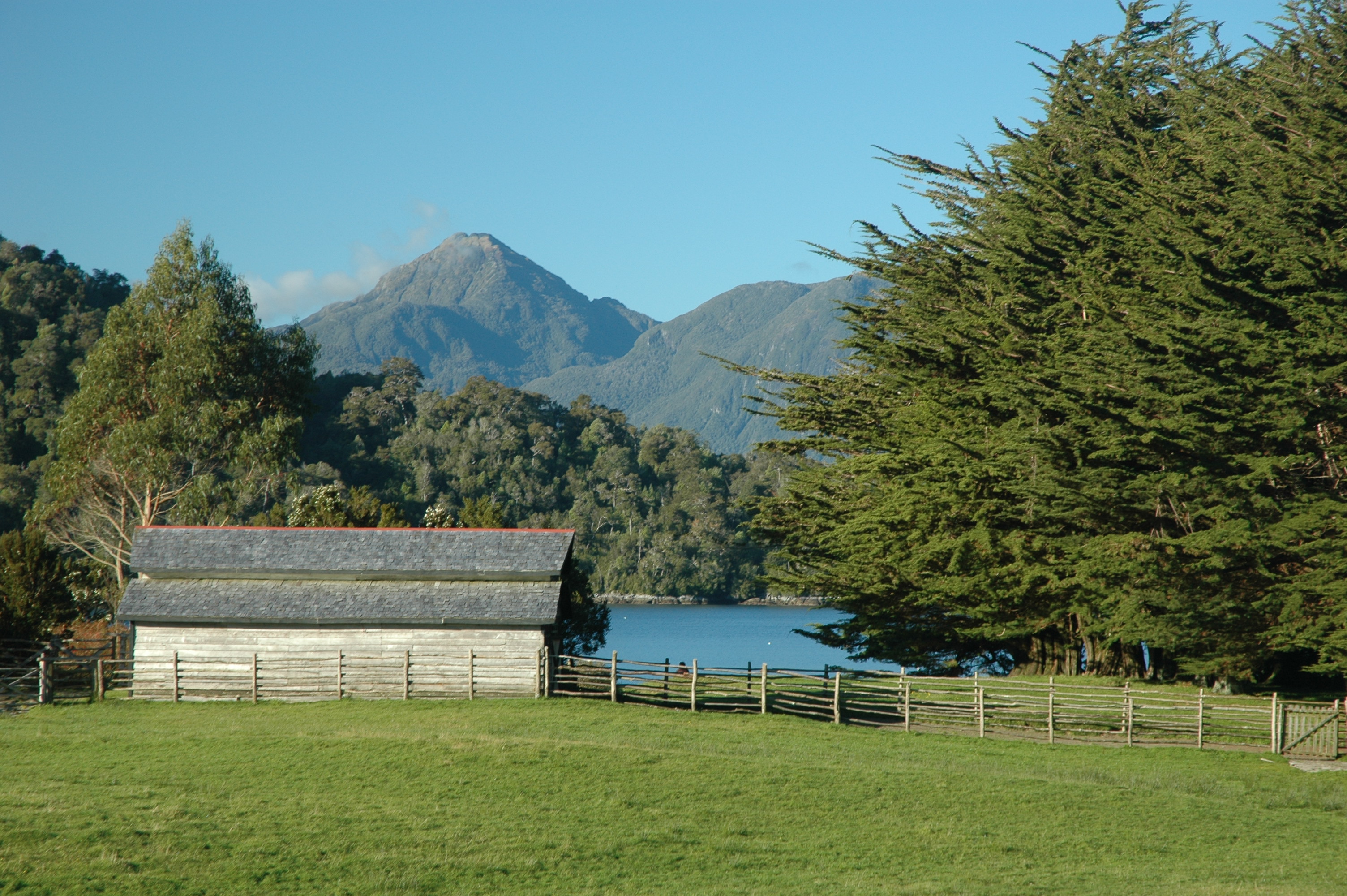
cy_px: 448
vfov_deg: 13.0
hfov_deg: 19.5
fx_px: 3925
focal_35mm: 105
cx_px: 674
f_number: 8
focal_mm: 70
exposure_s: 1/60
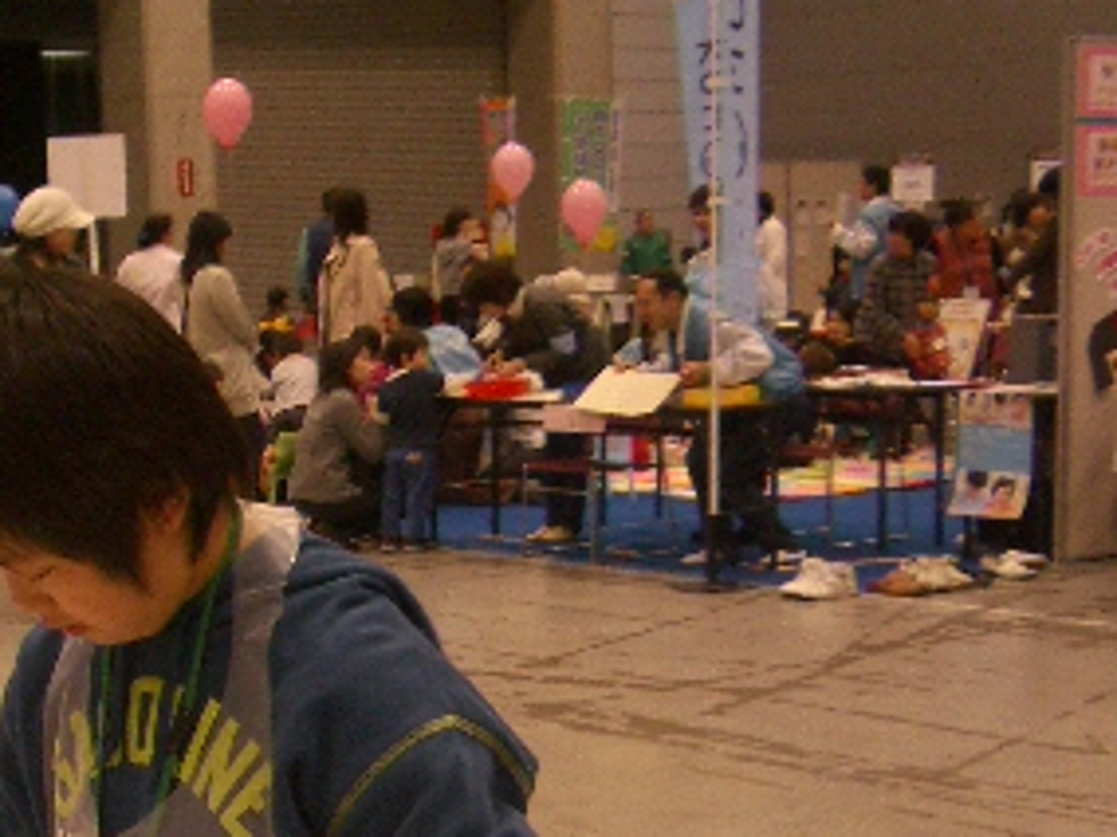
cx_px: 16
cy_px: 825
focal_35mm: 79
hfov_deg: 23.7
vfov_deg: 18.2
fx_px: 2549
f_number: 2.6
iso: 100
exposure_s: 1/60
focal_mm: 5.8
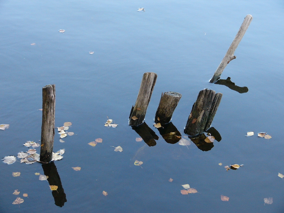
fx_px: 738
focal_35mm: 90
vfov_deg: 16.4
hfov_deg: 21.8
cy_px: 106
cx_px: 142
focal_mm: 11.9
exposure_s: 1/60
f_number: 2.8
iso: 100
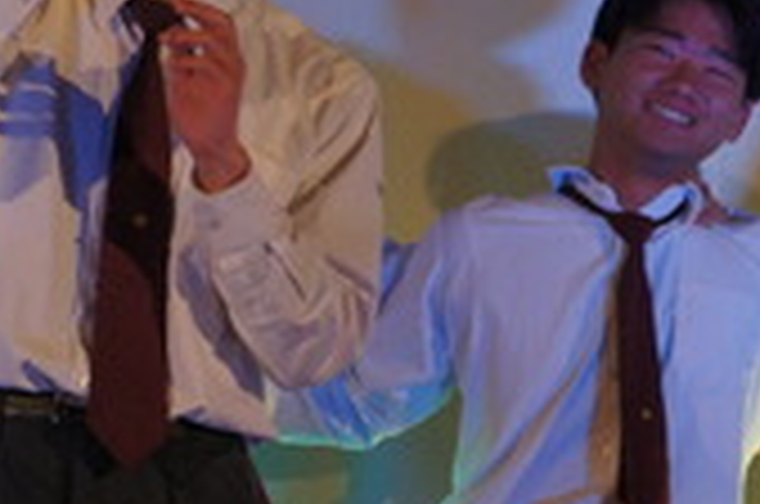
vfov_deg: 3.4
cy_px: 205
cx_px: 85
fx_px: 8450
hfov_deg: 5.1
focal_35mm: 401
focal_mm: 94
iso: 1600
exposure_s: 1/125
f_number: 5.6
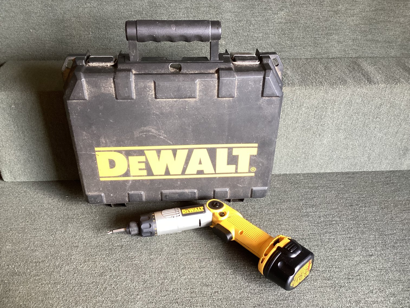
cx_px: 205
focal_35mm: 31
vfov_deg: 45.4
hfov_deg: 58.3
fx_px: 367
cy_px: 154
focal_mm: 3.3
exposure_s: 1/50
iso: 160
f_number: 2.4
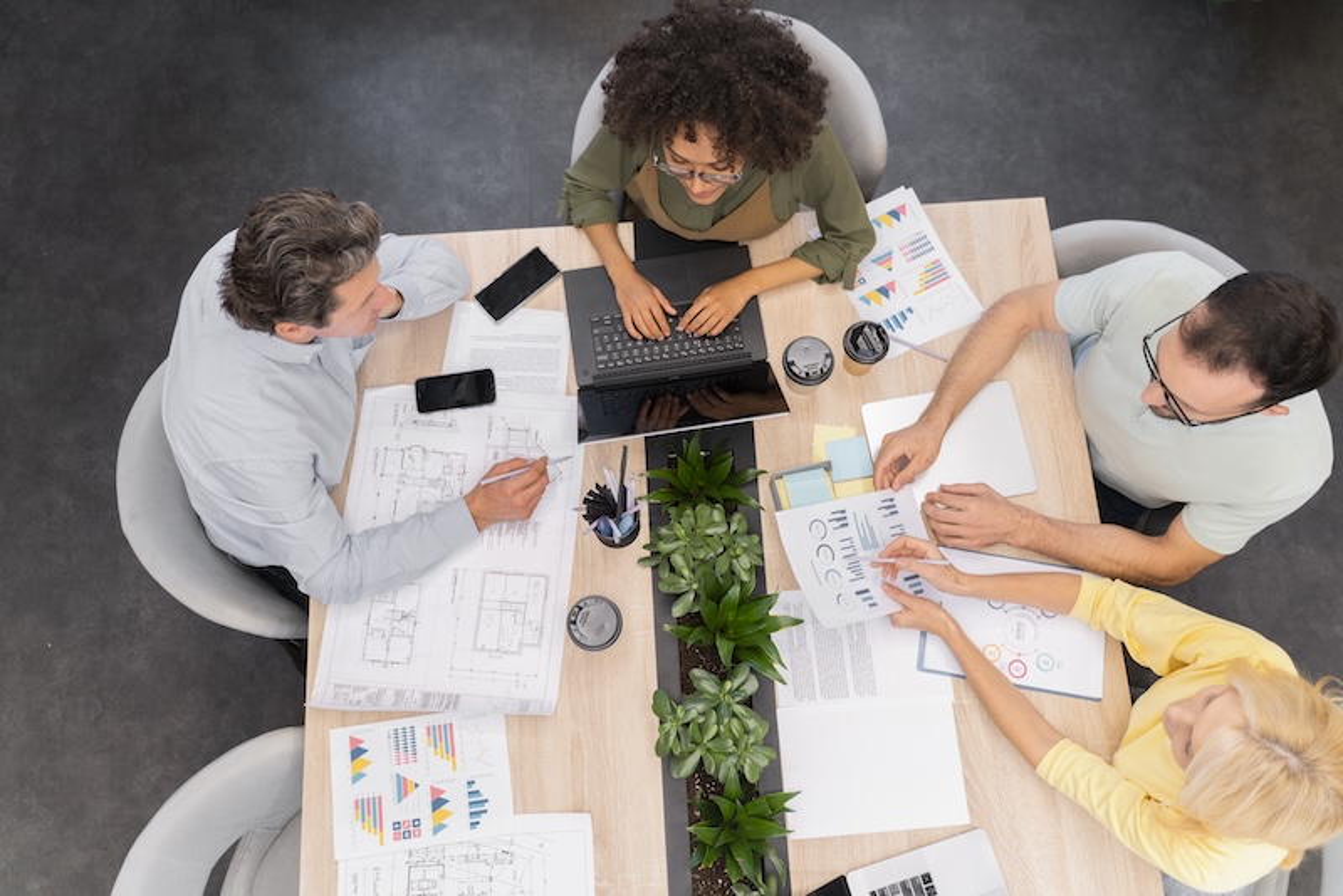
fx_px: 1082
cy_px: 448
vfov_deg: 45.0
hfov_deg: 63.6
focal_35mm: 29
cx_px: 672
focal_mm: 29
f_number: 2.8
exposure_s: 1/200
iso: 250
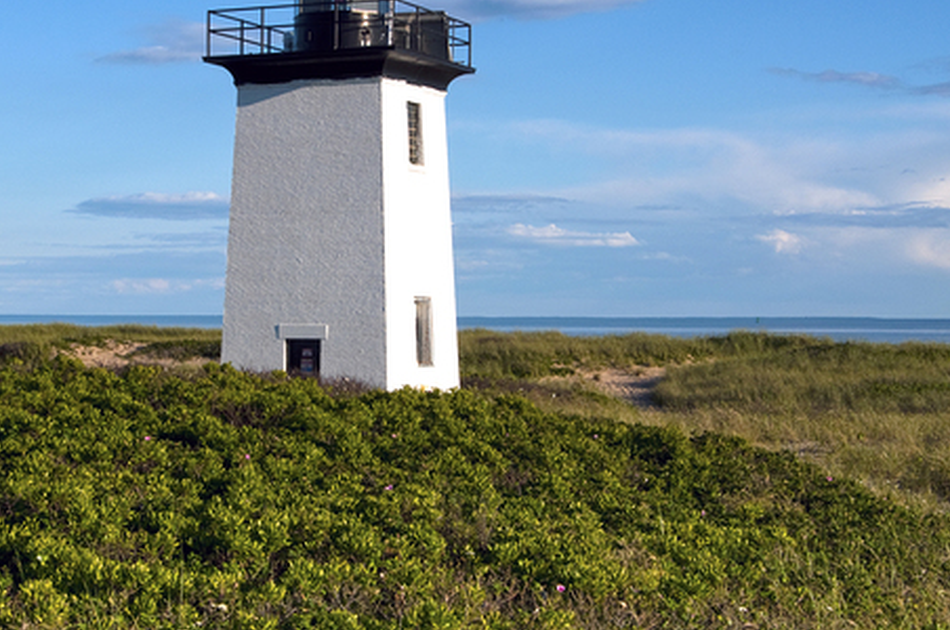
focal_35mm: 70
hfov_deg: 28.9
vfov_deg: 19.4
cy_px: 218
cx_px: 349
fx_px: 1836
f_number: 16
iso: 200
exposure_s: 1/200
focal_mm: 35
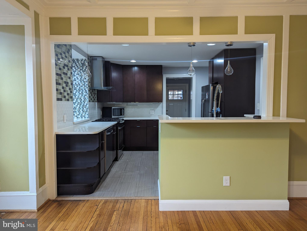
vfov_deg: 56.9
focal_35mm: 24
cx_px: 154
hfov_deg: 71.5
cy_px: 116
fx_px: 213
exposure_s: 1/120
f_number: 1.85
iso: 274
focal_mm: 6.81
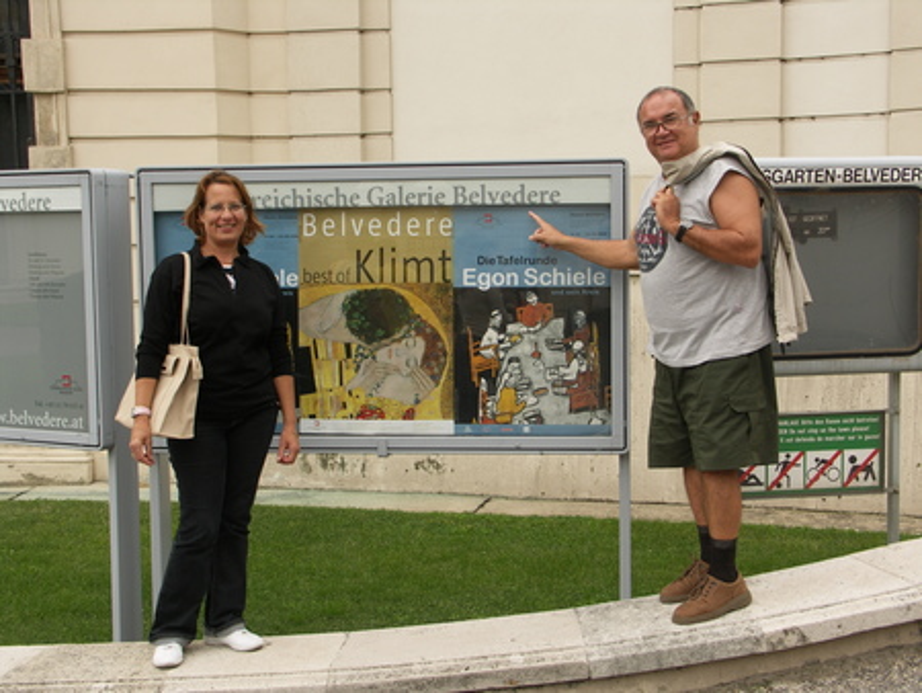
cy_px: 346
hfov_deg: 34.3
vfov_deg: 26.1
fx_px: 1492
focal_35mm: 56
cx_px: 461
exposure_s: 1/125
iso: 50
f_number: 4
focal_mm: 14.5
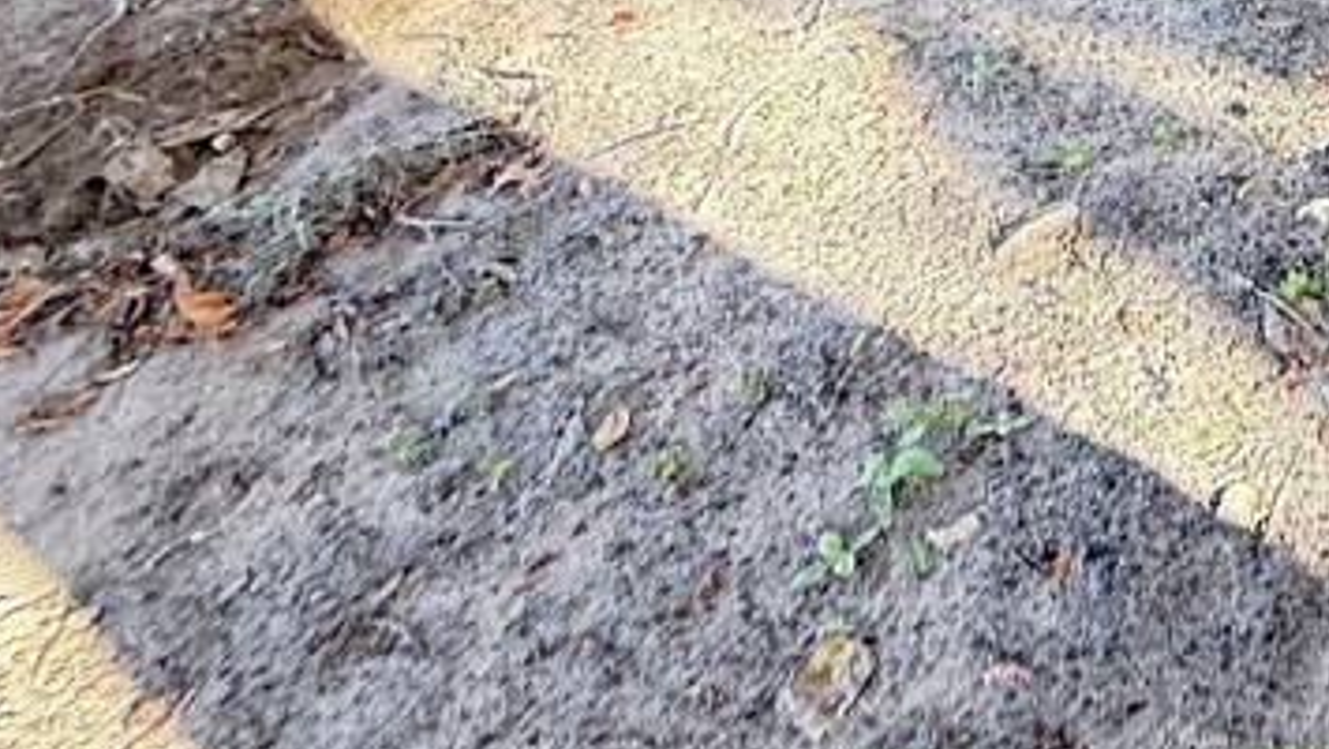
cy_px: -124
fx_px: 1551
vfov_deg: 24.8
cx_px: 1812
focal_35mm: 44
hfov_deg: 32.1
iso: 64
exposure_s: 1/99
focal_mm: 2.22
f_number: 2.2
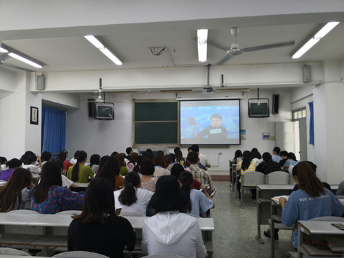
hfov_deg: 65.3
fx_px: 268
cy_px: 129
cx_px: 172
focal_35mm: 27
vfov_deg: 51.4
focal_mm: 3.95
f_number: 1.8
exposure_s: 1/100
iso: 125
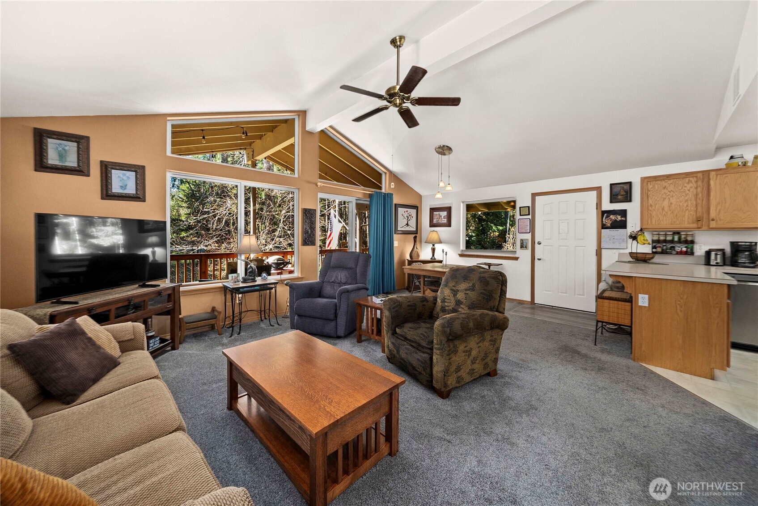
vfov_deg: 90.1
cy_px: 253
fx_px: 253
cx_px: 379
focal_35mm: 12
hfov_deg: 112.6
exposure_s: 1/4
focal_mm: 12
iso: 1000
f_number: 7.1
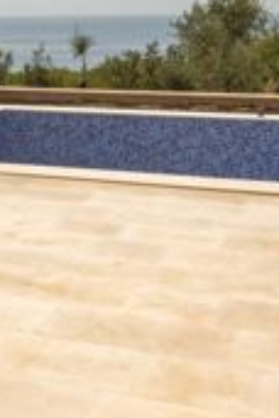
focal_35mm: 66
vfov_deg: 28.6
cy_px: -2
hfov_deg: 19.9
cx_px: -6
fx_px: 767
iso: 320
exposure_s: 1/800
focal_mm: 16
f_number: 10
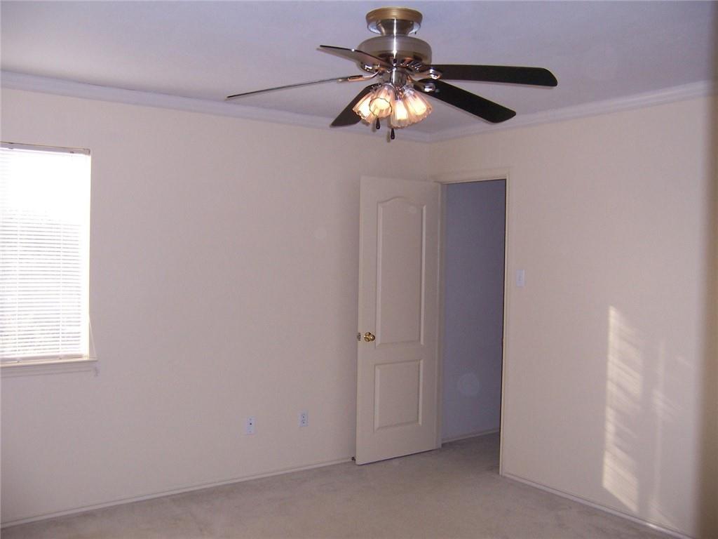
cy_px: 270
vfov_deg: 42.9
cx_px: 359
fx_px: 684
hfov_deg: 55.4
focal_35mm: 33
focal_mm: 5.5
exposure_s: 1/60
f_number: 2.8
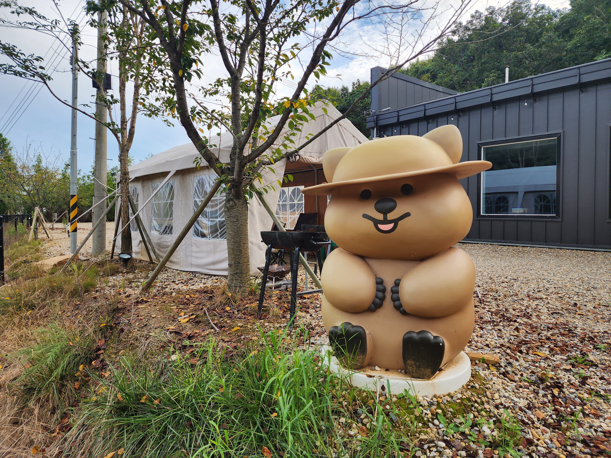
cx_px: 306
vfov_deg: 58.9
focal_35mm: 23
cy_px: 229
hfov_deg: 73.9
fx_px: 406
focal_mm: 6.4
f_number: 1.8
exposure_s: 1/336
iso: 12
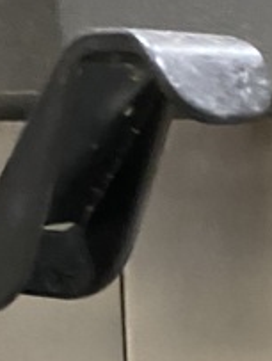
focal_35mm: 104
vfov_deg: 16.9
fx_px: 1086
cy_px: 559
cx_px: 293
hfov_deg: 14.0
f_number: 1.8
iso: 640
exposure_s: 1/39
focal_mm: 4.25
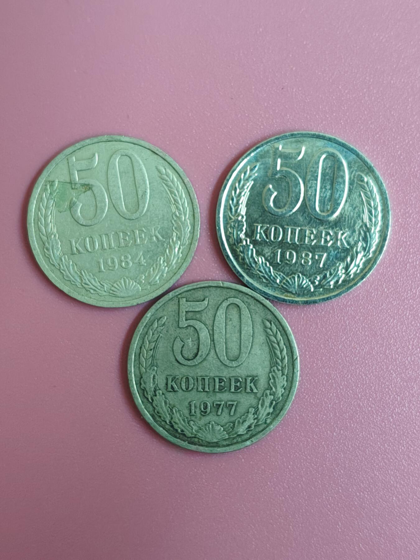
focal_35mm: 51
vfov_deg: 37.5
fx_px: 825
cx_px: 210
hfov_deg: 28.6
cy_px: 280
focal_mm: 4.84
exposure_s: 1/50
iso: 1056
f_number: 1.88
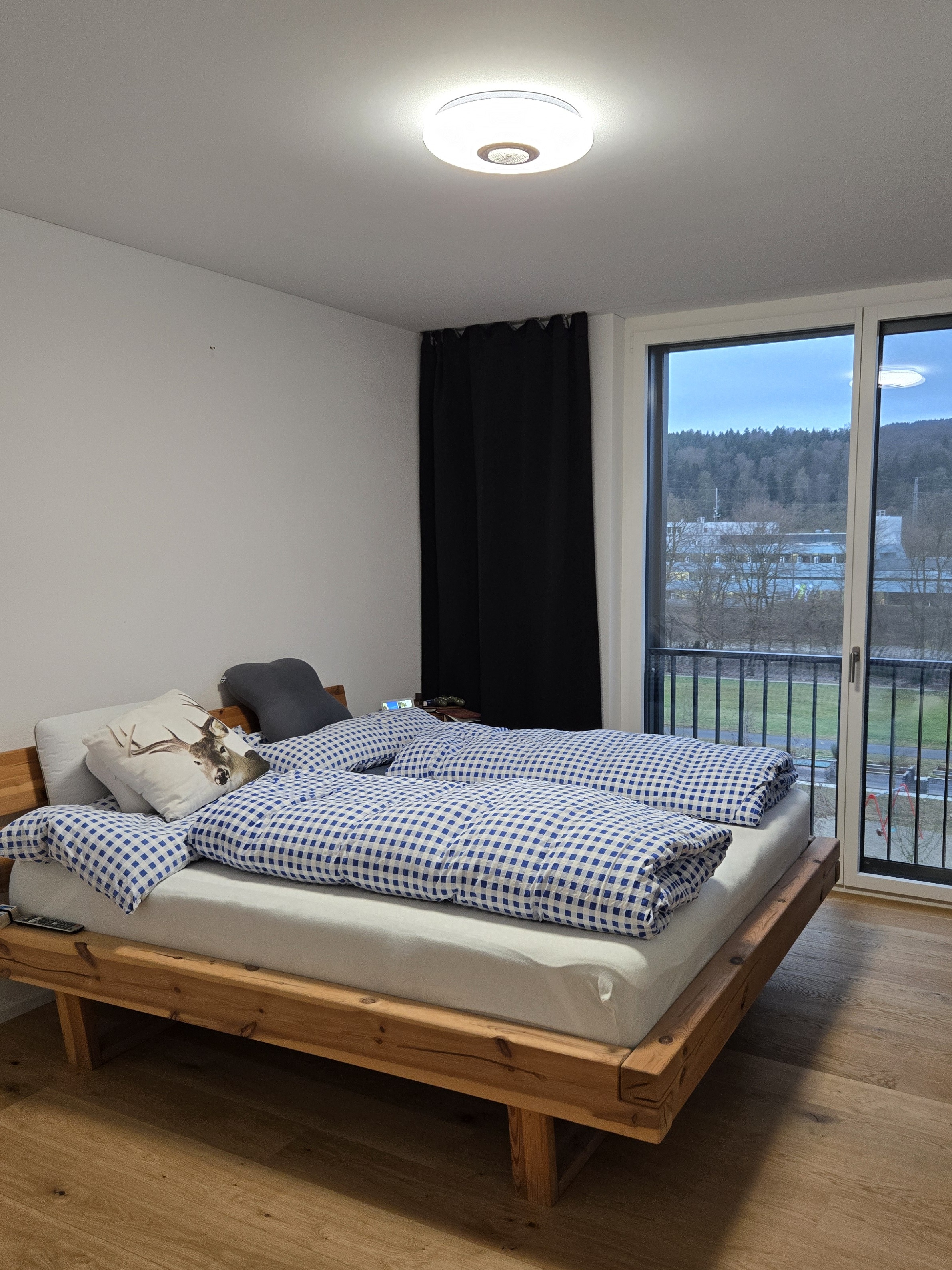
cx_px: 526
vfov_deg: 61.6
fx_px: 1063
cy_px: 659
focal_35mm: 29
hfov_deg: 48.2
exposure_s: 1/100
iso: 250
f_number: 1.8
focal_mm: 5.4
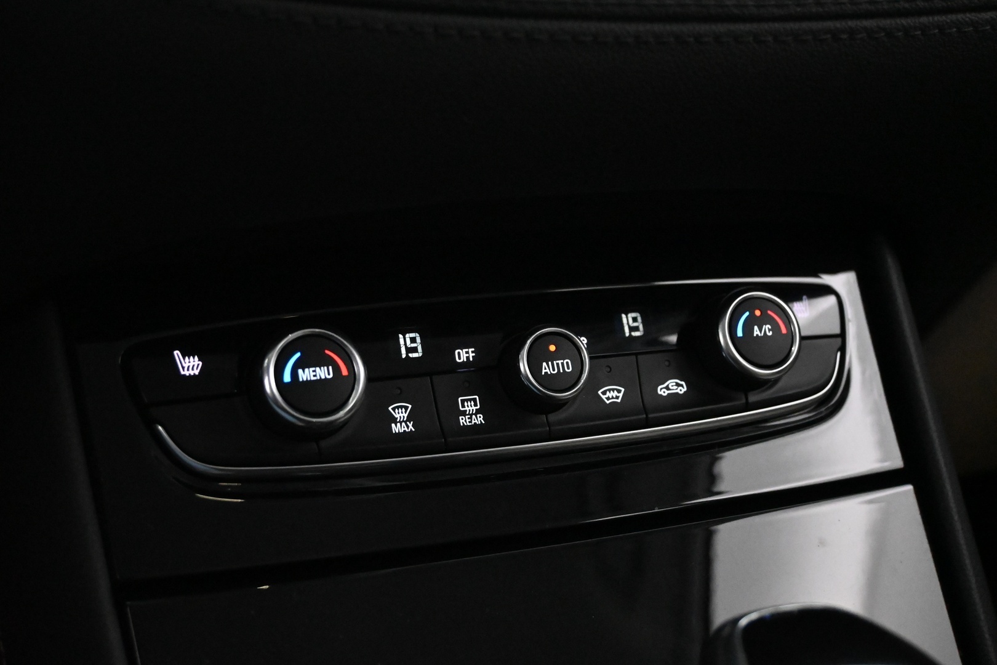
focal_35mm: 47
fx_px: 1308
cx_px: 498
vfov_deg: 28.5
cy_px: 332
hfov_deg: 41.7
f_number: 5
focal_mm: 31.5
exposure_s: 1/50
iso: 10000
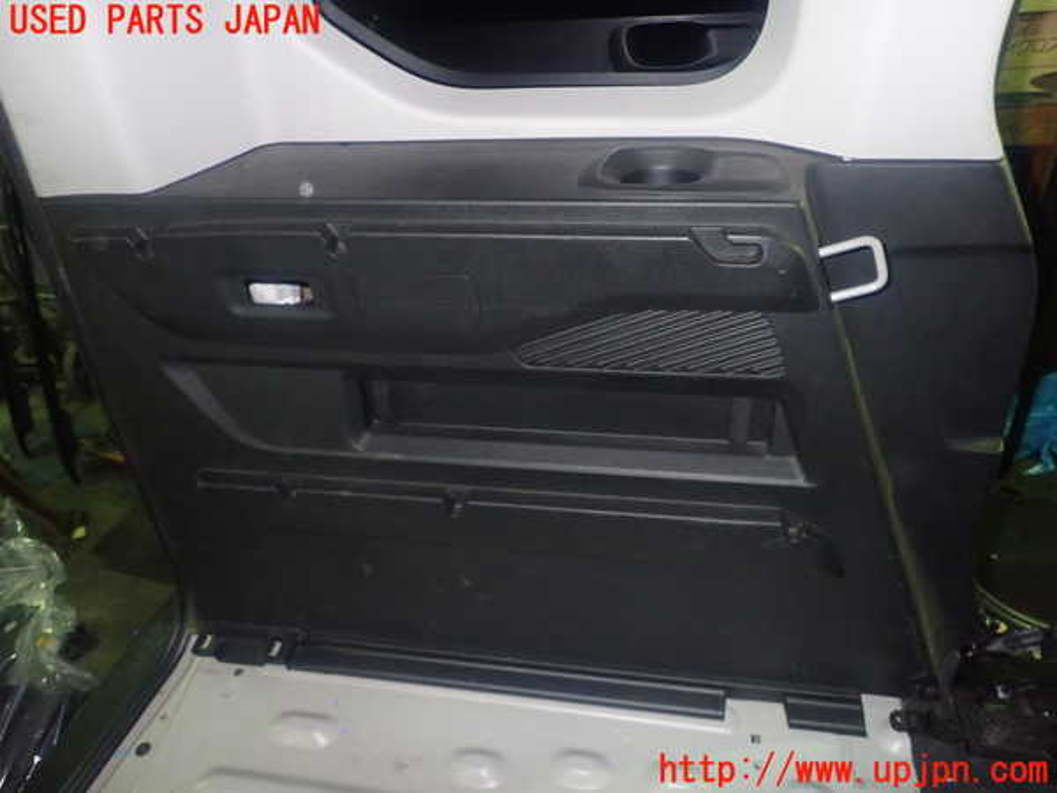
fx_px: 763
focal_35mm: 25
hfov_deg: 69.4
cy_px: 396
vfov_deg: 54.9
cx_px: 528
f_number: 2.8
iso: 800
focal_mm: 4.5
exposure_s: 1/30
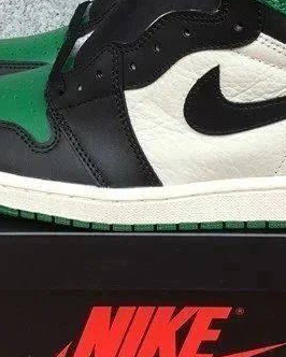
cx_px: 148
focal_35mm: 72
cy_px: 108
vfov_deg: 26.2
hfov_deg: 21.3
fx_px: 761
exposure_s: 1/233
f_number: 2.4
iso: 25
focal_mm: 3.3
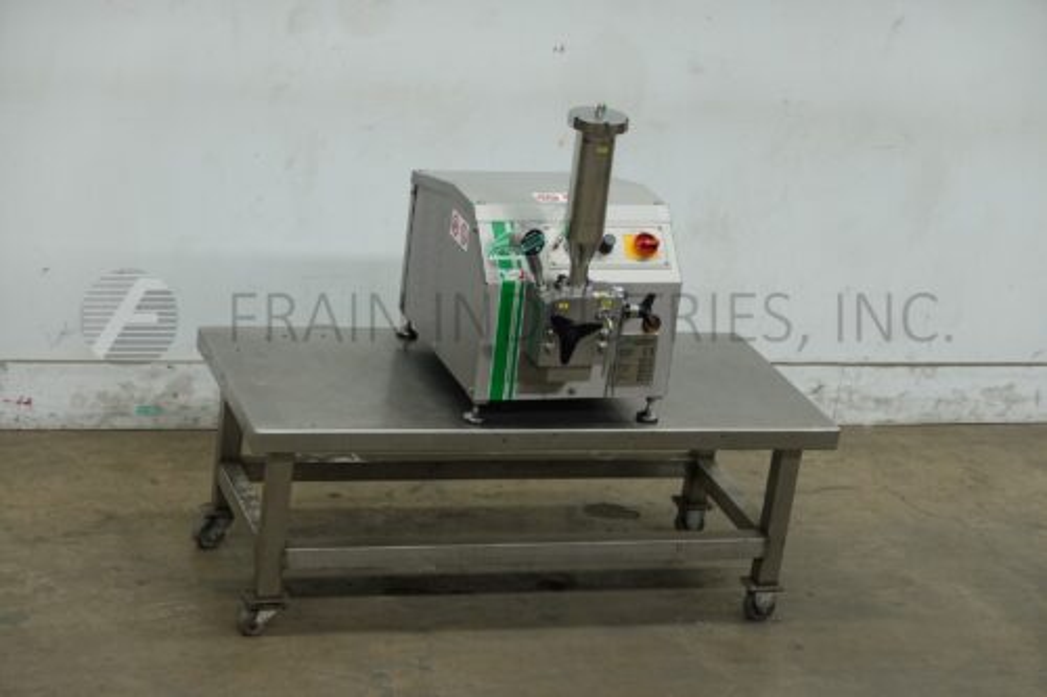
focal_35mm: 85
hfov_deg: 23.9
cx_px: 524
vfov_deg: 16.1
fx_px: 2471
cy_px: 348
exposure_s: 1/100
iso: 320
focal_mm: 31.46
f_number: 4
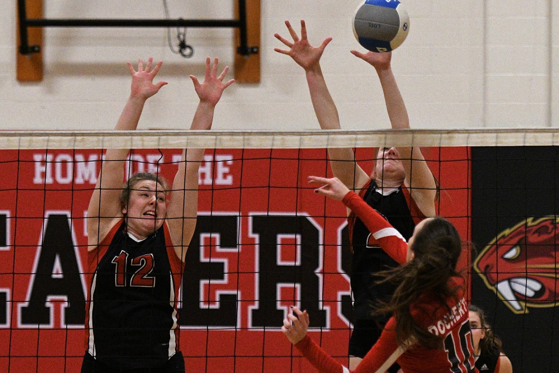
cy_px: 186
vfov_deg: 9.2
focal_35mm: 150
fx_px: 2330
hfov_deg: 13.7
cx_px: 280
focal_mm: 100
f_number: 3.2
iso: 7200
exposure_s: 1/1000
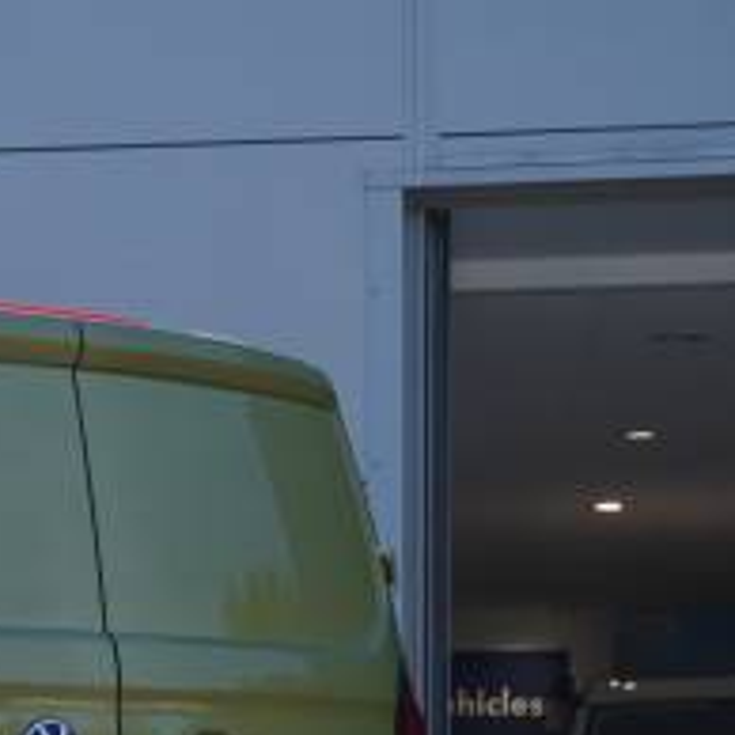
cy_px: 803
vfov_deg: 11.4
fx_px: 3627
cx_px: -394
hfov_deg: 11.1
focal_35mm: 151
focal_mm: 36
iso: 125
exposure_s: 1/160
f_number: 5.6
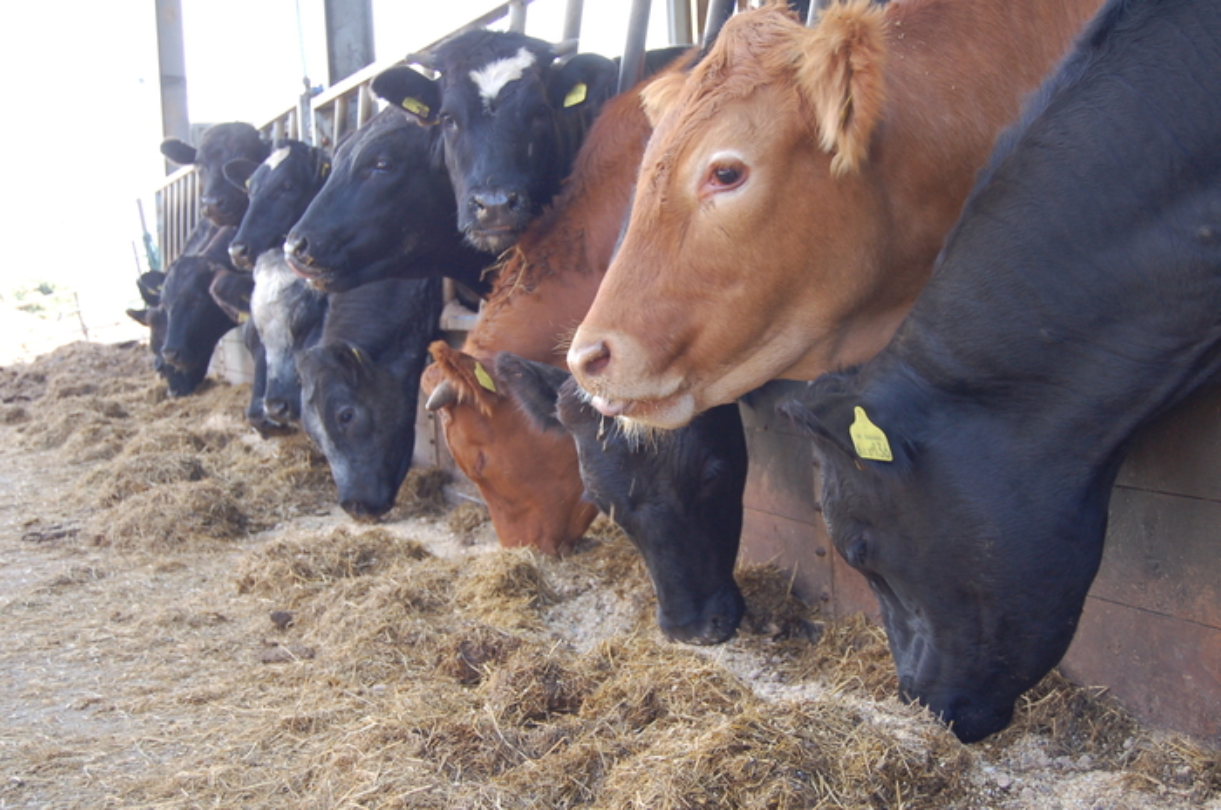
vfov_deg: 25.7
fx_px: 1777
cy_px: 405
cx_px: 610
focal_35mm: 52
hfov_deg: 37.9
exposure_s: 1/60
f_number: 4.8
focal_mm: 35
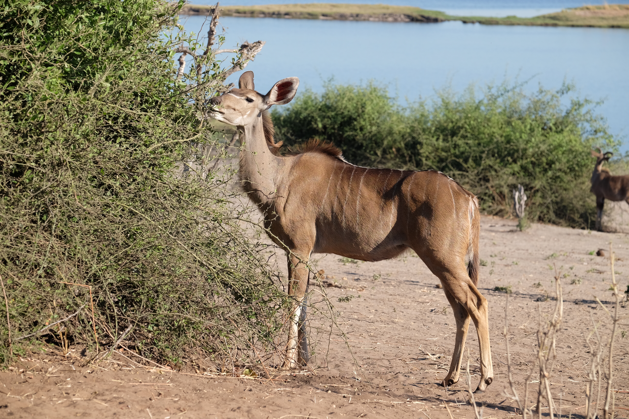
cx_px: 314
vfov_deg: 9.0
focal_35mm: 153
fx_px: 2673
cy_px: 210
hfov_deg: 13.4
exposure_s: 1/400
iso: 200
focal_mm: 102.2
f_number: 5.6
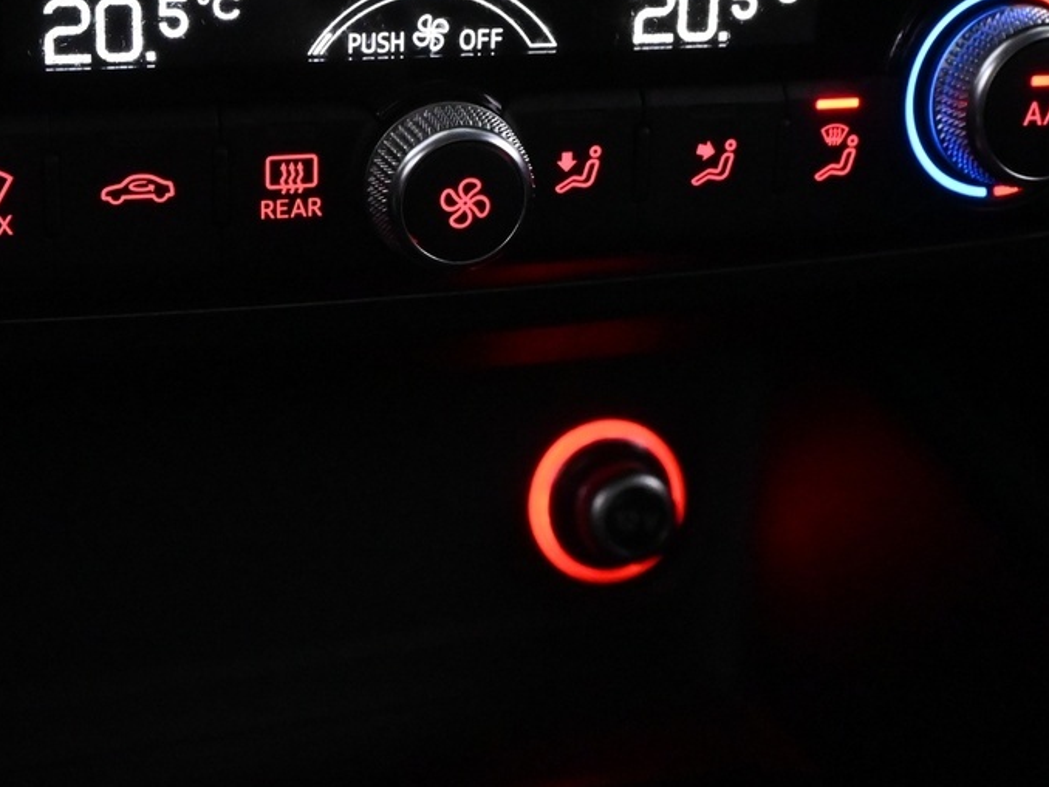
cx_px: 415
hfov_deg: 31.1
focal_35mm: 62
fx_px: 1880
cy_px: 119
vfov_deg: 23.2
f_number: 6.3
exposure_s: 1/30
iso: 5600
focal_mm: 18
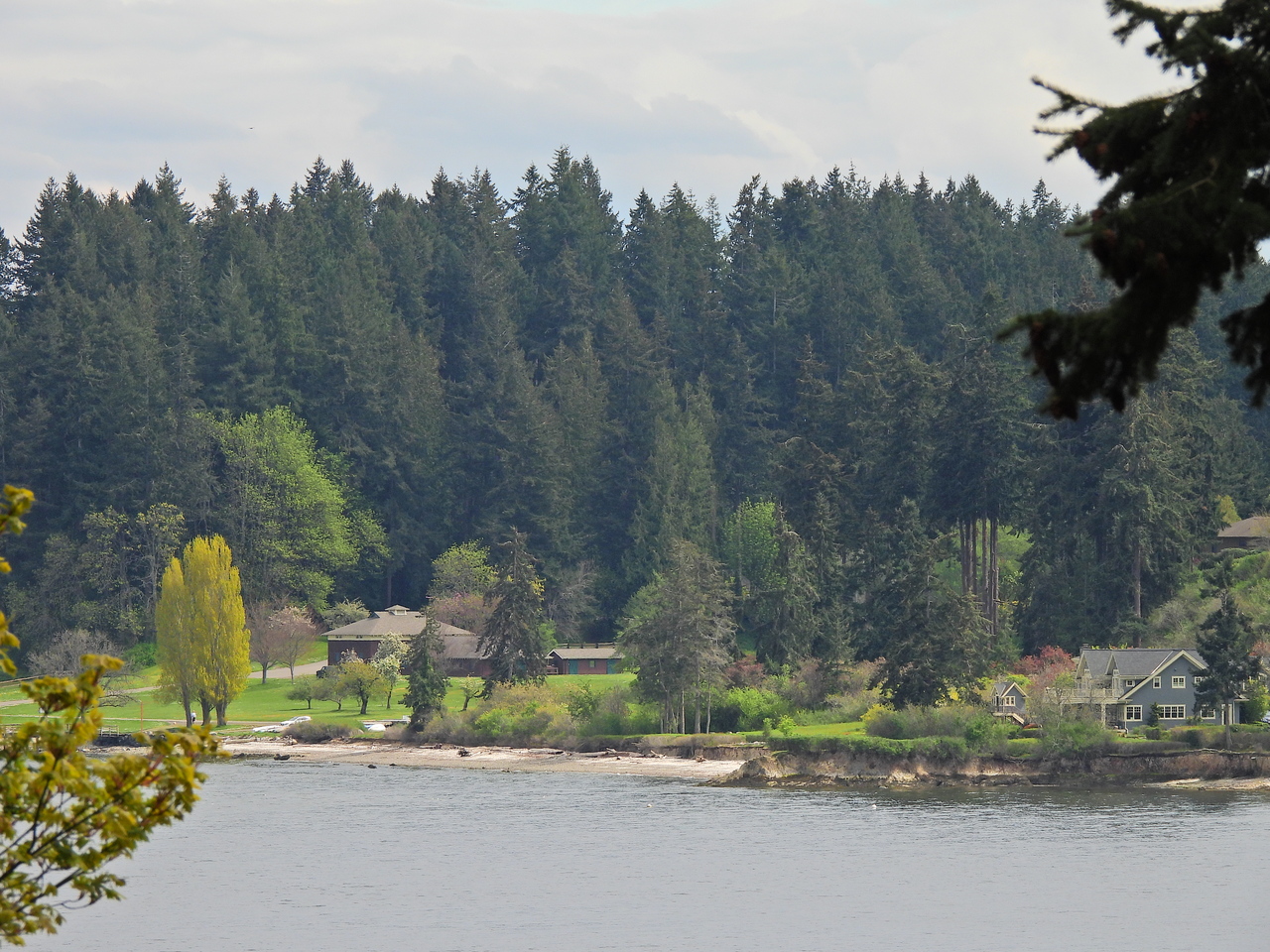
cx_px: 635
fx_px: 12841
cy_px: 476
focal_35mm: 350
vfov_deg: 4.2
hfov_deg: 5.7
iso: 100
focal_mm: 62.5
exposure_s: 1/640
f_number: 5
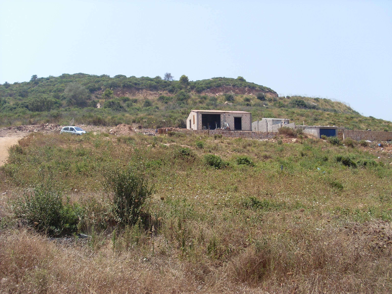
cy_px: 147
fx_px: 430
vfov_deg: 37.7
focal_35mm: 38
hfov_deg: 49.0
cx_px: 196
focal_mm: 6.3
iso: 80
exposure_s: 1/180
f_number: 7.7
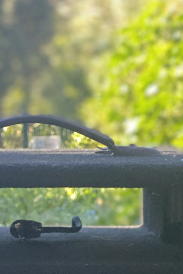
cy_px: 422
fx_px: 1639
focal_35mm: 215
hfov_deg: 6.4
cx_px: 20
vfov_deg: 9.3
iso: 64
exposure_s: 1/122
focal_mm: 6
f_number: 2
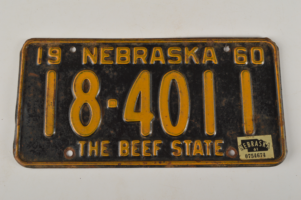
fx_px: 376
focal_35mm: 45
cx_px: 150
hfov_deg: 43.6
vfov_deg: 29.8
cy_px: 100
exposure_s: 1/125
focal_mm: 30
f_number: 11
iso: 100
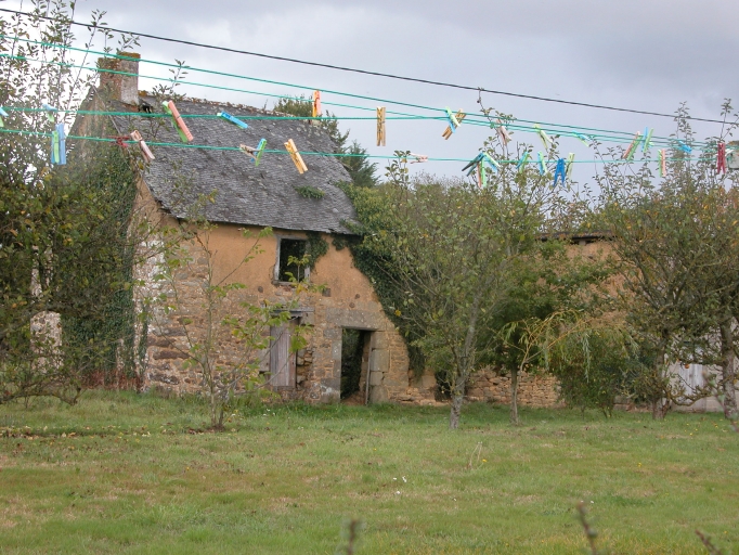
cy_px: 278
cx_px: 370
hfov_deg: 29.4
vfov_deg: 22.3
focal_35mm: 66
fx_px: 1409
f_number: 4.6
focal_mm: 16.8
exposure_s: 1/168
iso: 100
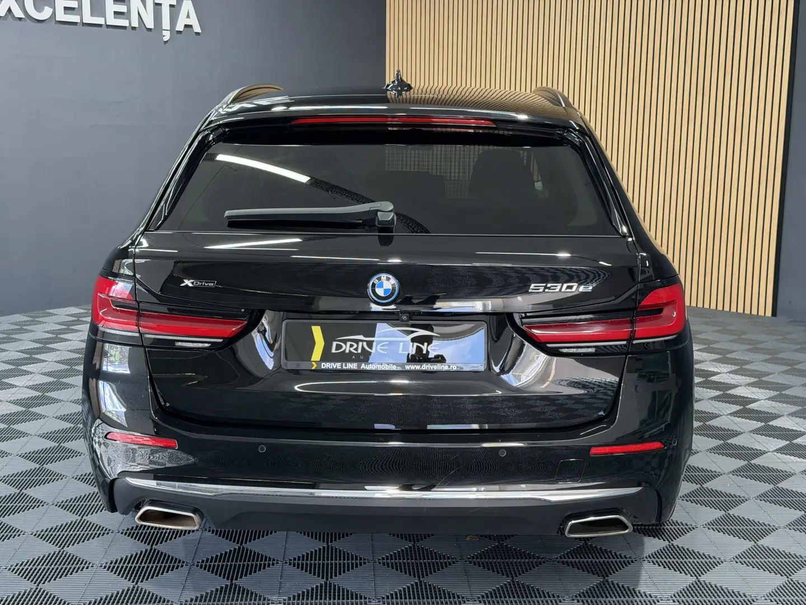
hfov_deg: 39.7
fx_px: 1118
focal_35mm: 48
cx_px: 403
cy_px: 302
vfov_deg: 30.3
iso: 160
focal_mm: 6.76
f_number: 1.78
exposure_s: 1/50
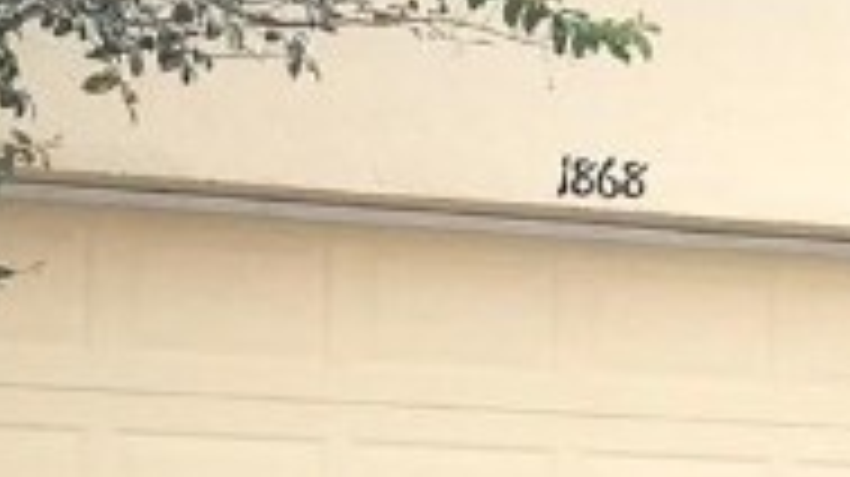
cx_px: 1169
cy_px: 536
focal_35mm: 165
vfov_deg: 7.3
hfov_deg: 12.6
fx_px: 3716
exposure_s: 1/224
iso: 20
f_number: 1.8
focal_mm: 3.99
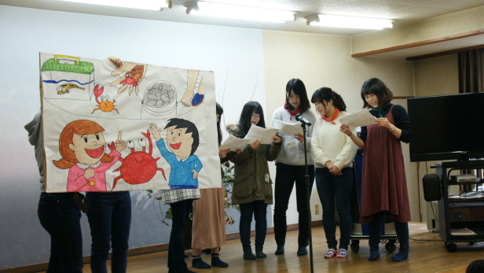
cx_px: 250
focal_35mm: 49
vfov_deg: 24.4
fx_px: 629
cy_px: 160
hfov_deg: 42.1
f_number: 4.5
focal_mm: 30
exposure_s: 1/30
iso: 800
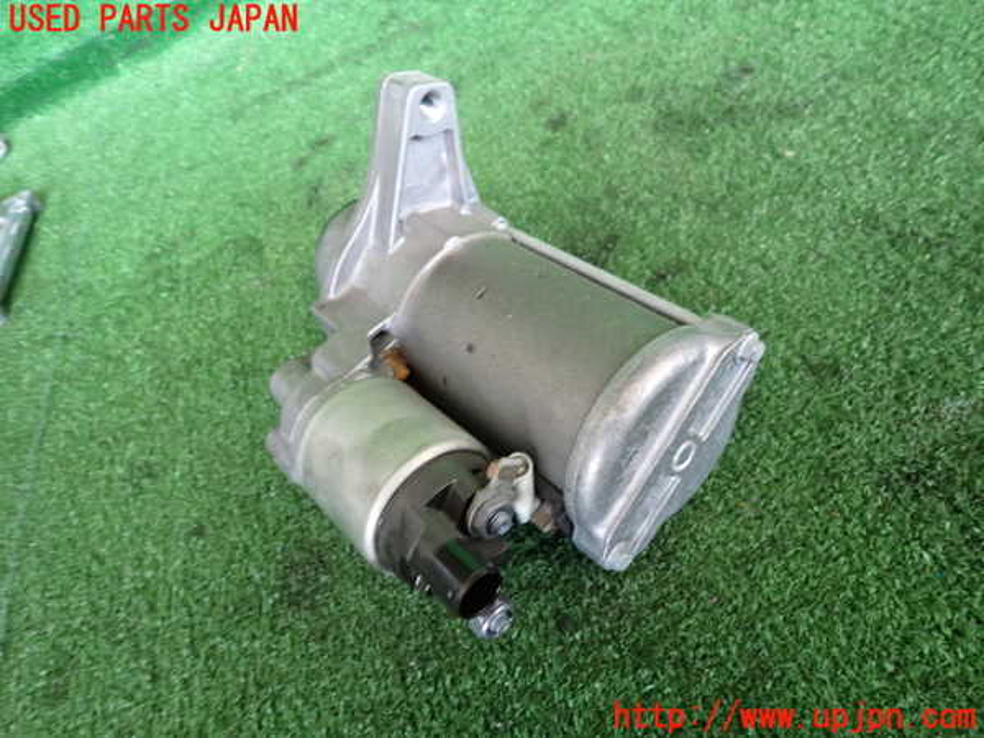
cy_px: 369
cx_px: 492
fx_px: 711
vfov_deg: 54.9
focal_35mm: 25
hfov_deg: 69.4
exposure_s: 1/30
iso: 250
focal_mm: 4.5
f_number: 2
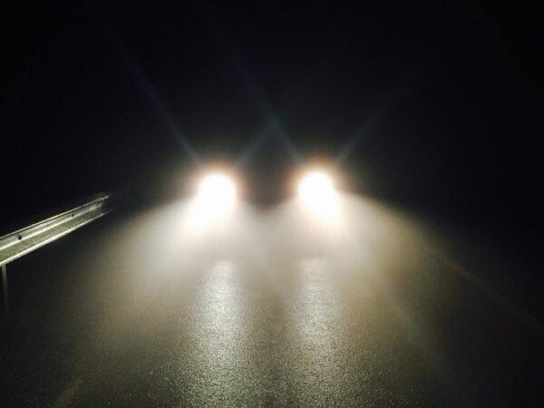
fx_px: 456
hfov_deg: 61.7
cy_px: 204
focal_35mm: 29
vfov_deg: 48.2
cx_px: 272
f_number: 2.2
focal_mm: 4.15
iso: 250
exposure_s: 1/30
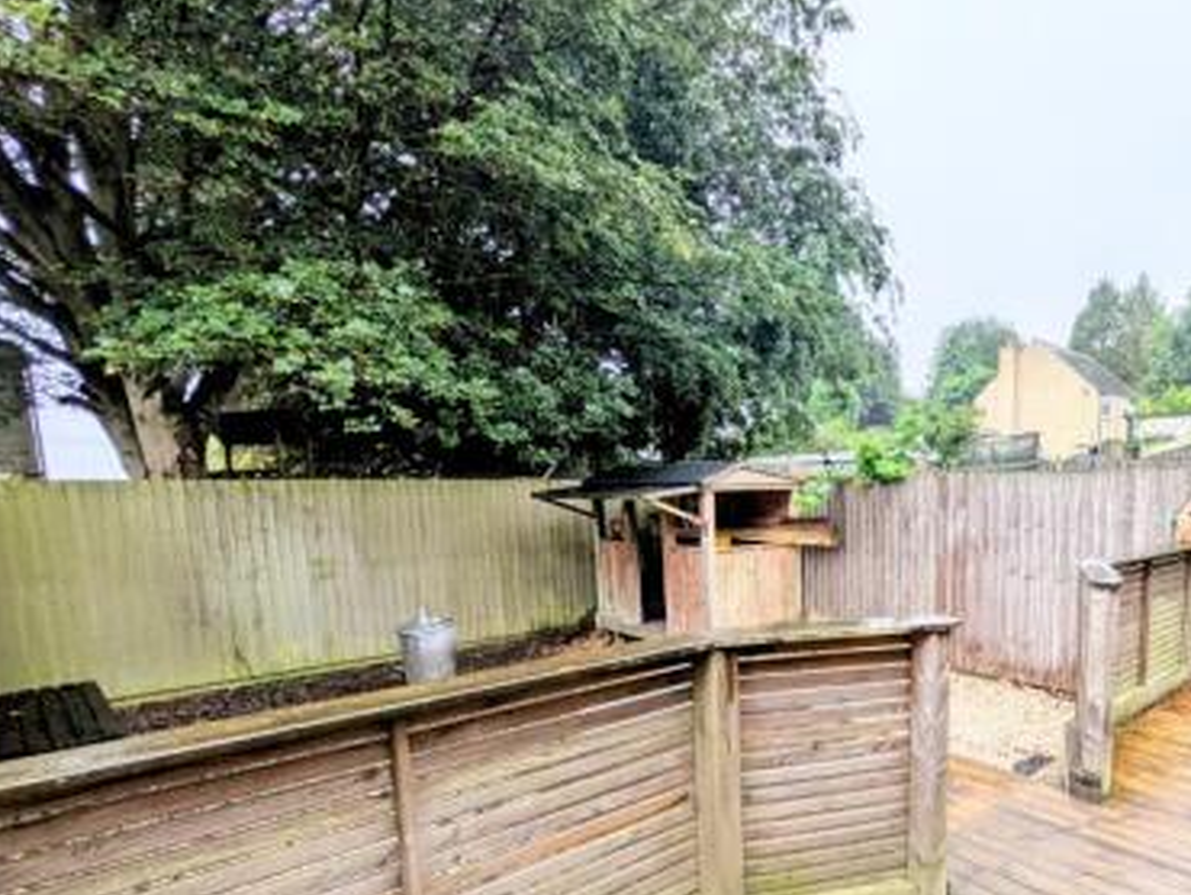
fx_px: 757
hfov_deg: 72.4
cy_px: 588
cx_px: 853
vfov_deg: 59.9
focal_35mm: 22
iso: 49
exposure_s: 1/253
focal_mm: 1.83
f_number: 2.2
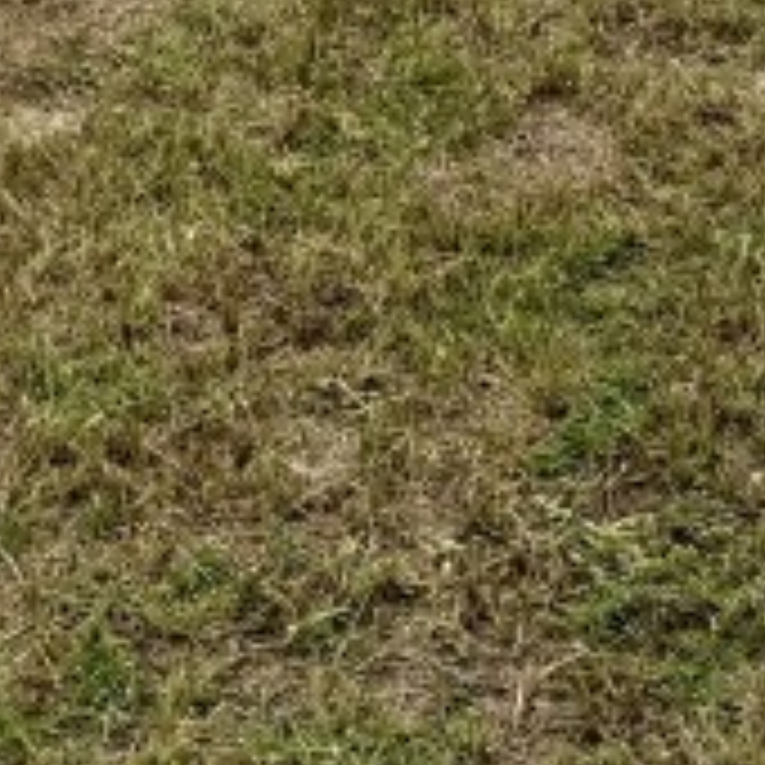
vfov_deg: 11.8
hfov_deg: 13.6
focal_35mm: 128
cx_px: 216
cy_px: -900
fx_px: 3200
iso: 80
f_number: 1.78
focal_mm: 6.76
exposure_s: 1/7092
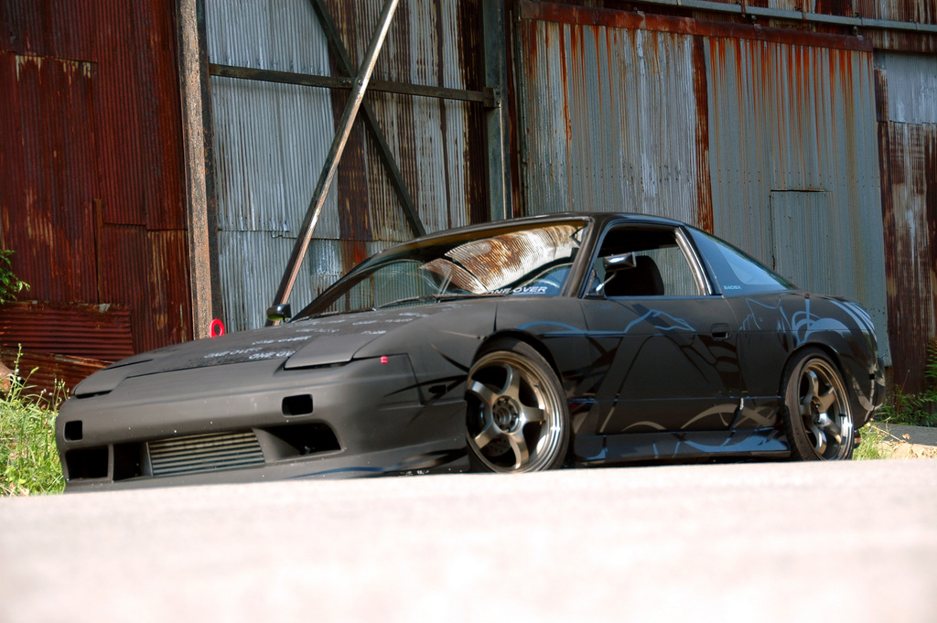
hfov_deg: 19.5
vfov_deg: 13.0
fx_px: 2731
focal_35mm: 105
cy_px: 312
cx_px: 468
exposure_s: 1/320
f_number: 5
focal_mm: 70
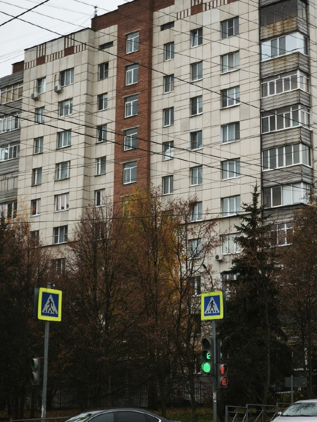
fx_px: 940
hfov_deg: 19.1
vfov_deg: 25.2
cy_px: 149
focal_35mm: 77
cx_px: 198
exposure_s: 1/100
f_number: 1.9
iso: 80
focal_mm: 7.1
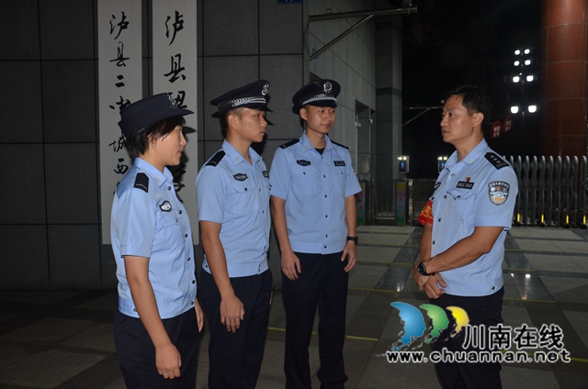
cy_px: 194
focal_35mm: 32
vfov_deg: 41.5
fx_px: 513
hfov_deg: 59.6
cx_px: 294
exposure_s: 1/60
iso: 800
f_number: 3.8
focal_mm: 21
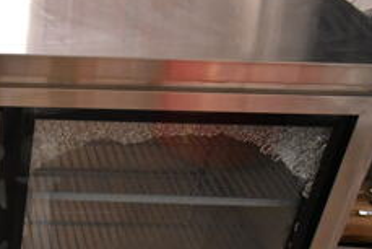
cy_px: 218
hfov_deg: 25.6
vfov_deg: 18.7
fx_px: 744
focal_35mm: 72
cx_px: -55
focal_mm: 18
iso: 5600
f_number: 3.5
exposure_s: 1/125
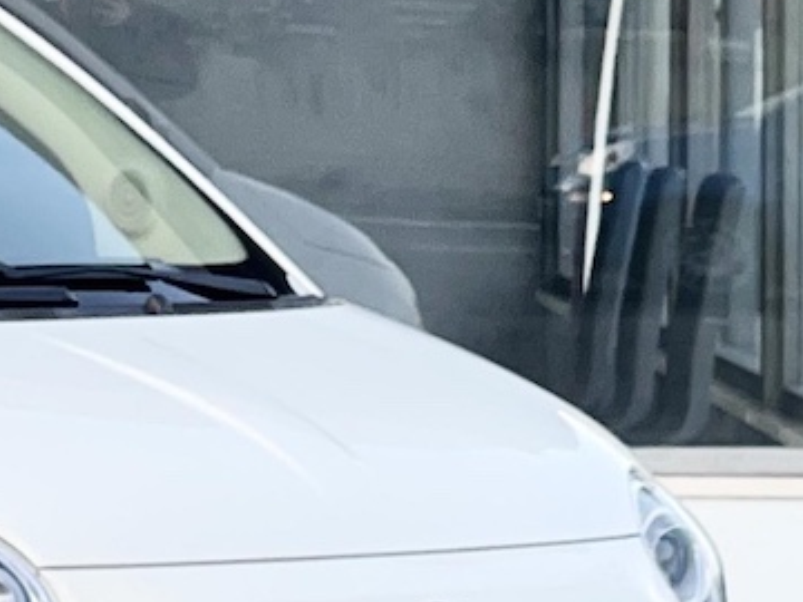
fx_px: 6426
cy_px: 521
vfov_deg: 5.4
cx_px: -523
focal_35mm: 277
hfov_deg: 7.0
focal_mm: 7.5
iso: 32
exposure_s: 1/121
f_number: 2.2
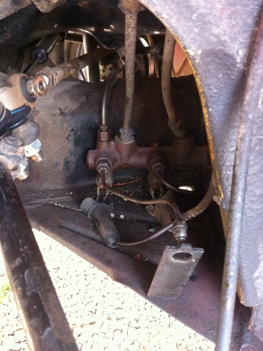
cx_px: 132
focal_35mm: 35
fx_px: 355
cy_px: 176
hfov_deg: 40.6
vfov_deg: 52.7
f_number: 2.8
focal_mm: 3.85
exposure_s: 1/15
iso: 400
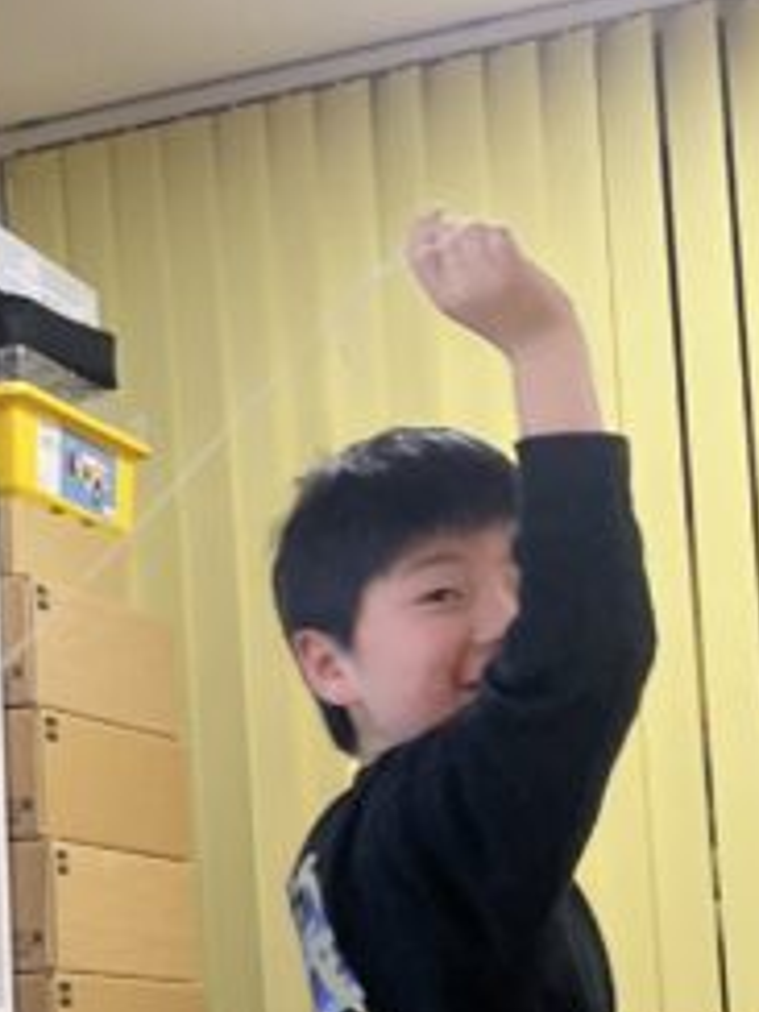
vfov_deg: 17.8
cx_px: 236
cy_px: 908
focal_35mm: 109
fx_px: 3187
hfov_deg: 13.6
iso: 80
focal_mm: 5.1
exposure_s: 1/120
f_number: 1.6
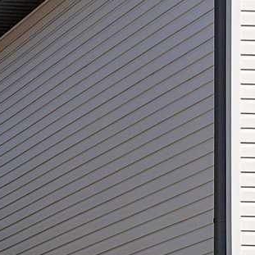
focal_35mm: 169
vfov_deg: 9.6
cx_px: -548
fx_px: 1407
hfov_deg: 8.4
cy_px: 524
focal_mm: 20.1
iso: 160
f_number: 8
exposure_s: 1/1250
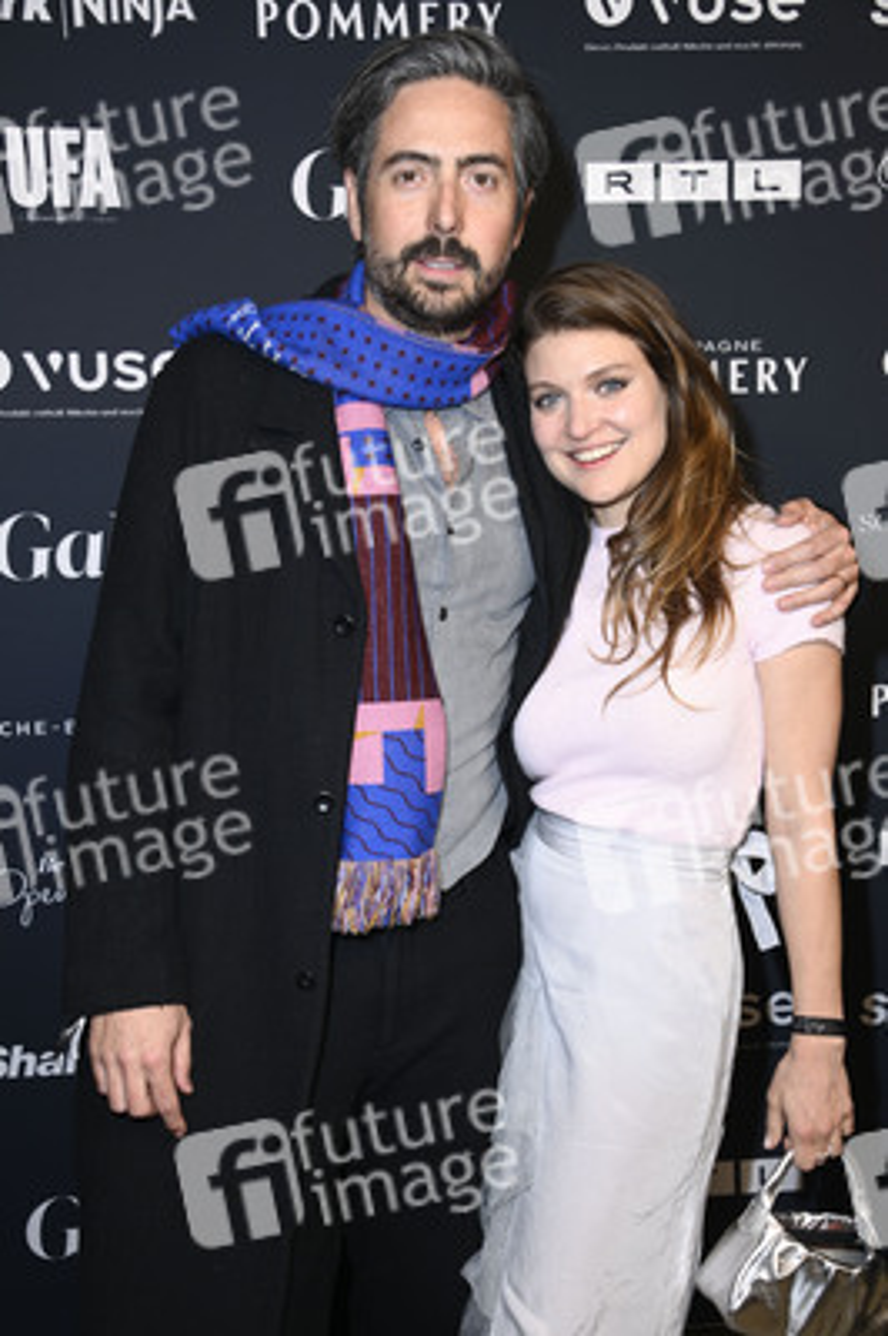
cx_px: 444
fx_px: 1557
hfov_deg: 31.8
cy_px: 668
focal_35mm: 42
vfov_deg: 46.4
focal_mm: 42
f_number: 5.6
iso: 640
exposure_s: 1/250
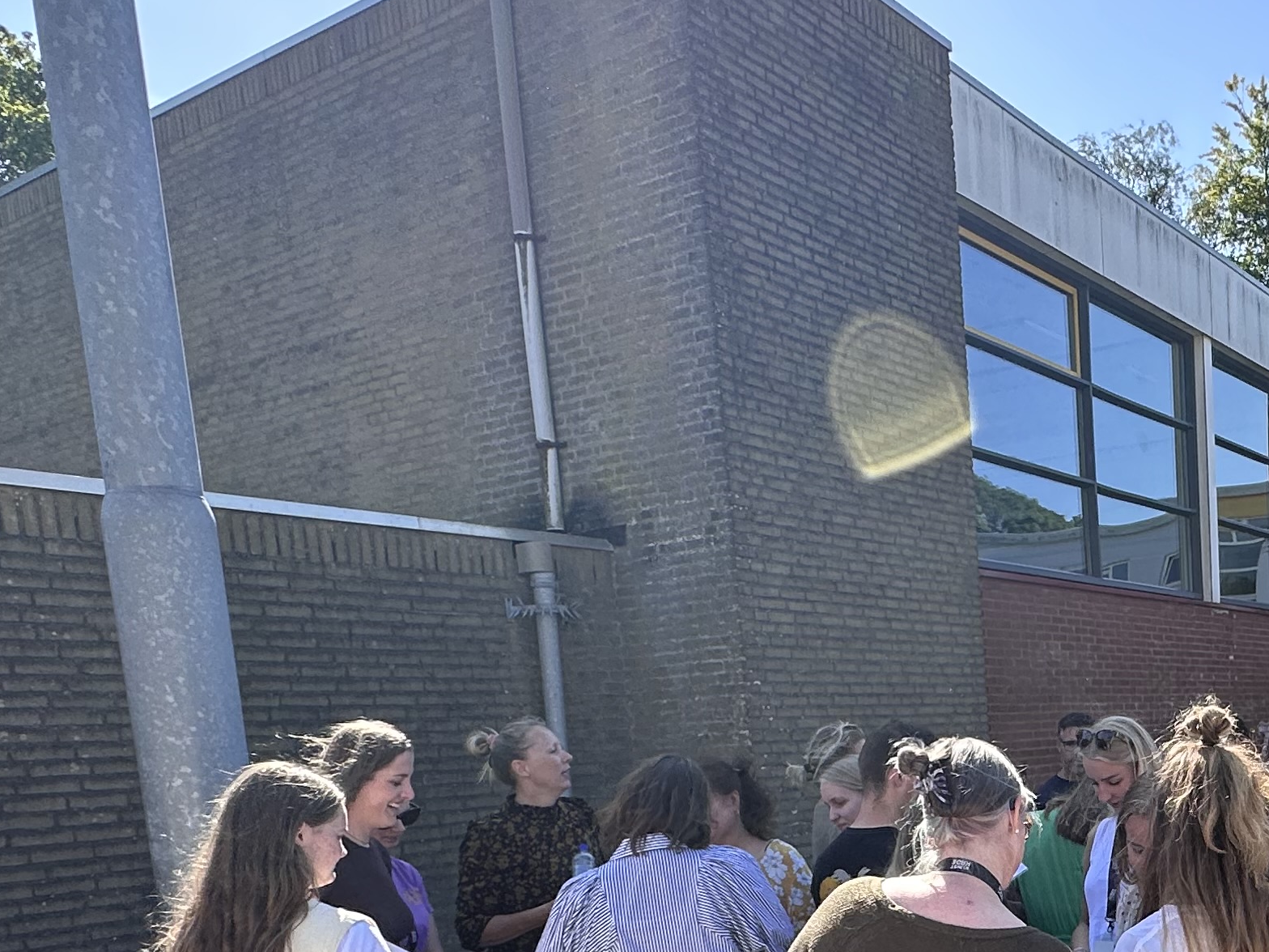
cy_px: 910
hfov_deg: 46.7
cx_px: 1121
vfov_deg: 36.4
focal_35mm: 36
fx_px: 1320
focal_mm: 2.22
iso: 40
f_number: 2.2
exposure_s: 1/575
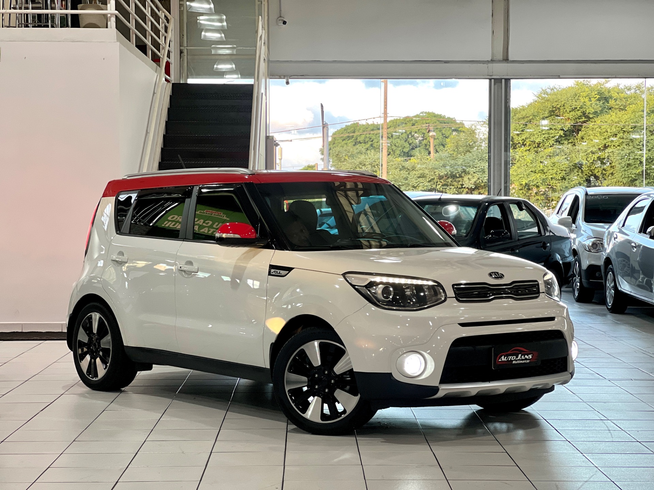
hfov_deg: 25.3
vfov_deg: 19.1
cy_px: 245
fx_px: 1455
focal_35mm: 77
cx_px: 327
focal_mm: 9
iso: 125
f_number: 2.8
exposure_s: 1/60
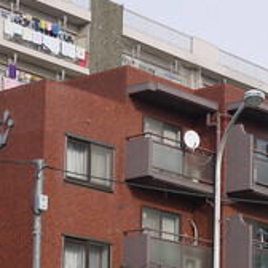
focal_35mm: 123
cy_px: 311
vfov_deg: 13.8
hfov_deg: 13.9
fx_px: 1077
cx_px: 289
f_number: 4
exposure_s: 1/1300
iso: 160
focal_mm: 14
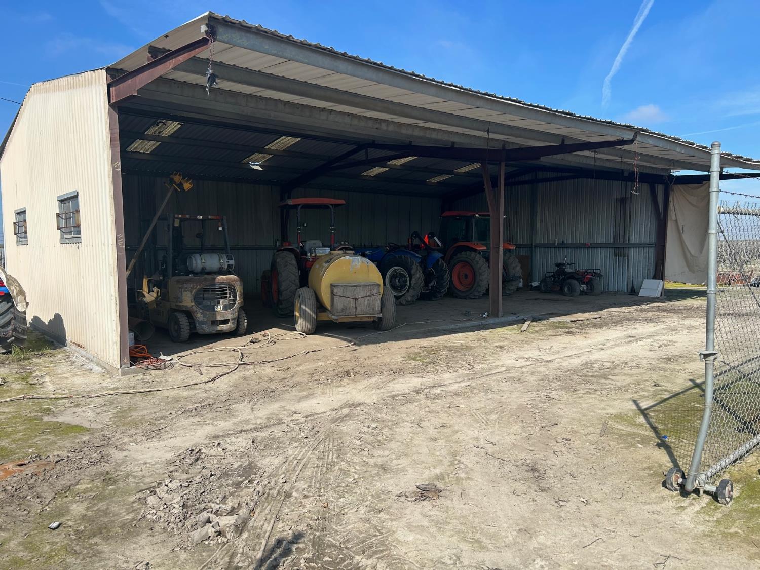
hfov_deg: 67.3
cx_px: 380
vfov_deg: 53.1
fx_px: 571
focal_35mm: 26
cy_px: 285
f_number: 1.5
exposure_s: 1/3704
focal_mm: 5.7
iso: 50
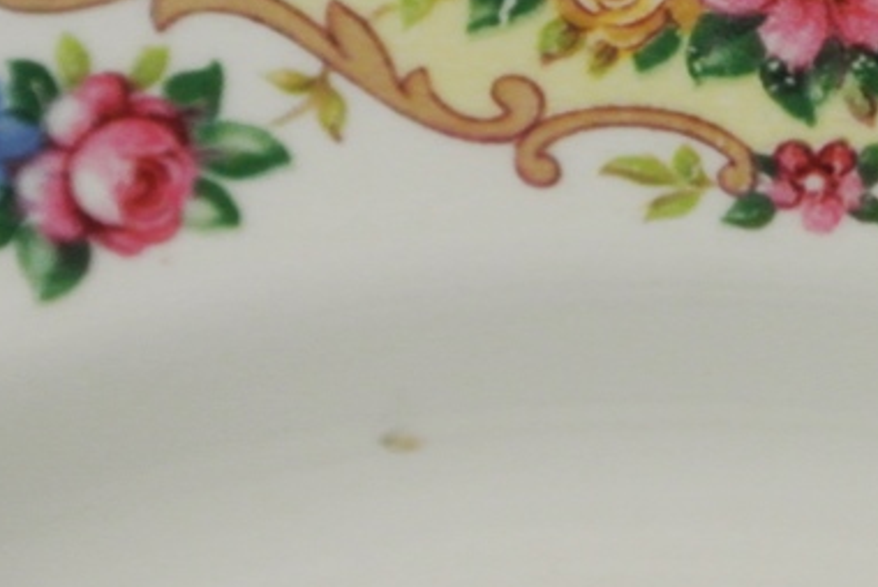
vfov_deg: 9.6
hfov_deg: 14.2
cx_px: 885
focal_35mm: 142
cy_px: 91
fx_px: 3466
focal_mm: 20.3
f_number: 5
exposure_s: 1/60
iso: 800
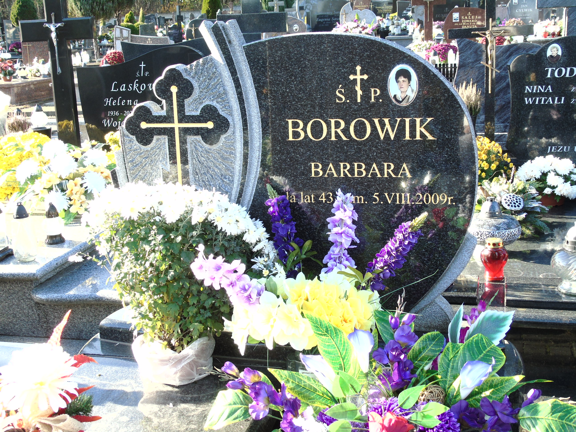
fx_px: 765
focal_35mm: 46
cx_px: 288
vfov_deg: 31.5
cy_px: 216
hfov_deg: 41.2
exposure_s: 1/80
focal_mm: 8.2
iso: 80
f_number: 4.1
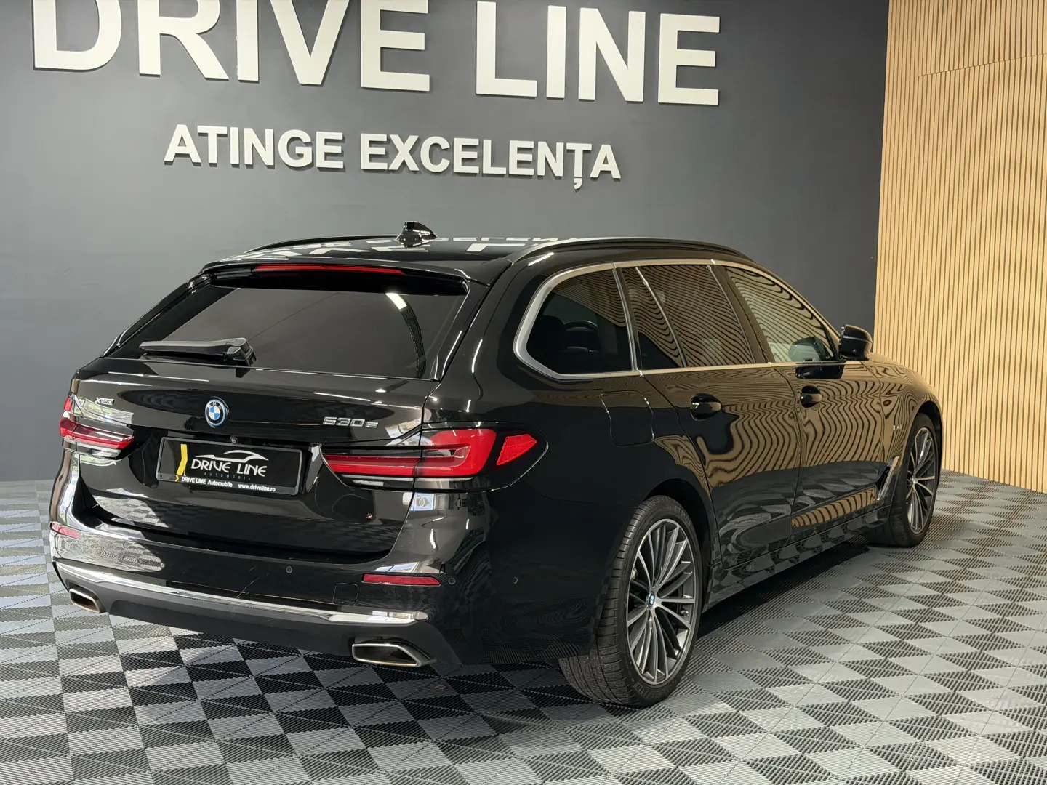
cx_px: 524
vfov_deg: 30.3
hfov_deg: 39.7
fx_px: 1452
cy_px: 392
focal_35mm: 48
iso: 320
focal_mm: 6.76
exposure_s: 1/100
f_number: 1.78
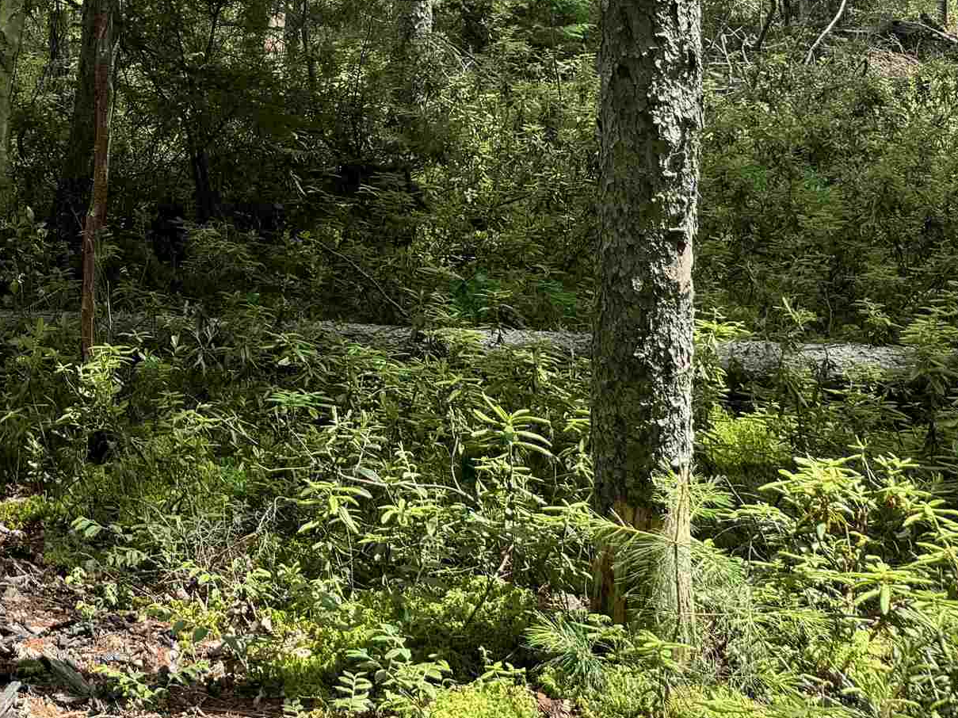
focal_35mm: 61
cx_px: -210
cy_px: -25
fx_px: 1688
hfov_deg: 27.6
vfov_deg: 22.9
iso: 80
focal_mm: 6.76
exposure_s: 1/747
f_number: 1.78
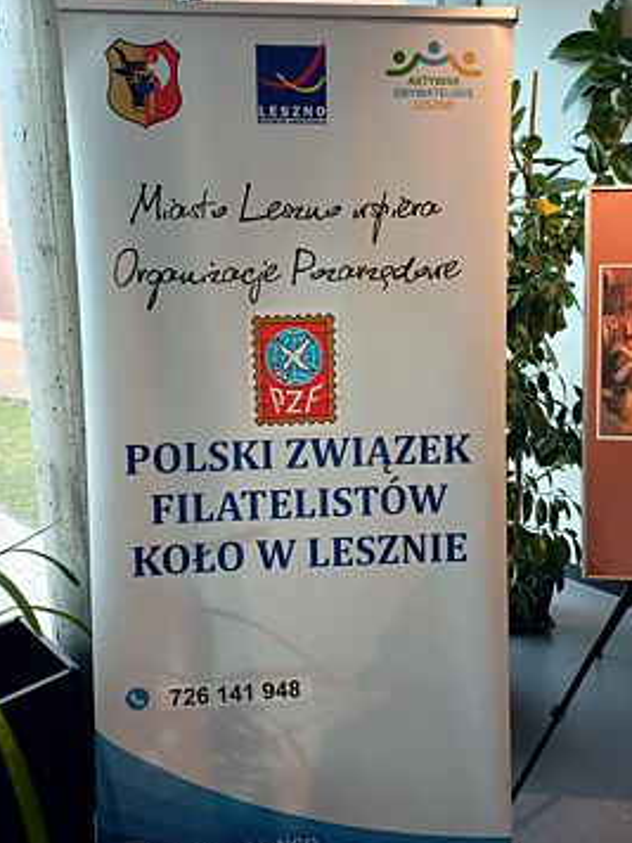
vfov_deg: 65.3
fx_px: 657
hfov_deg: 51.3
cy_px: 407
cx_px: 296
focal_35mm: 27
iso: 80
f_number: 1.8
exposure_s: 1/100
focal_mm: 4.65
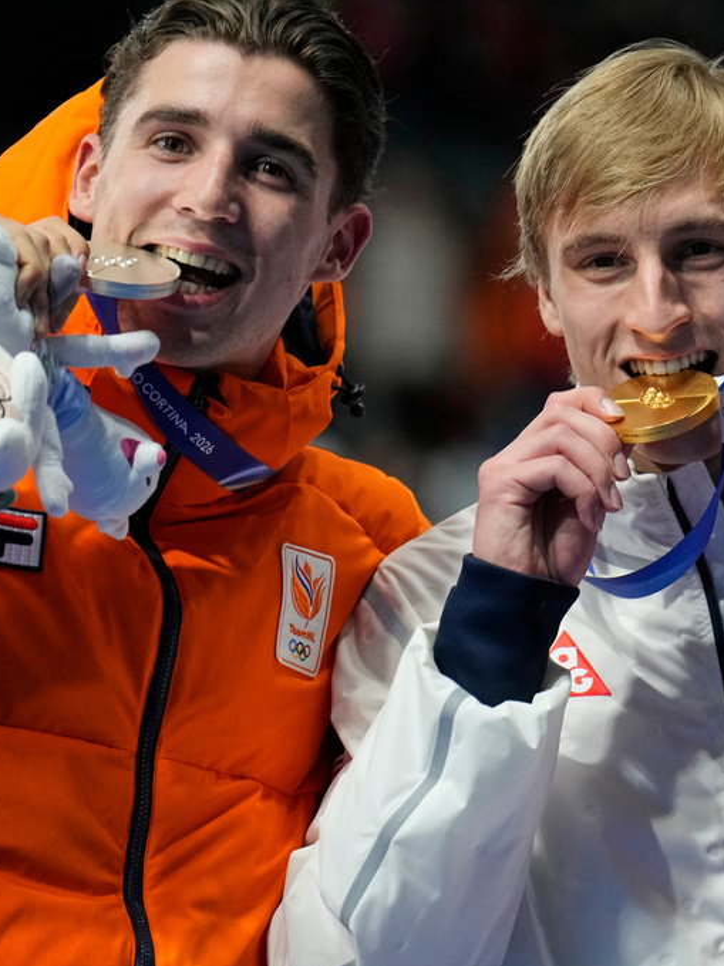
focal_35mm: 345
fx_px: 9624
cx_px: 639
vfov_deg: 5.7
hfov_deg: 4.3
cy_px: 483
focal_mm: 159
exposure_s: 1/1000
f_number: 2.8
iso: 2000
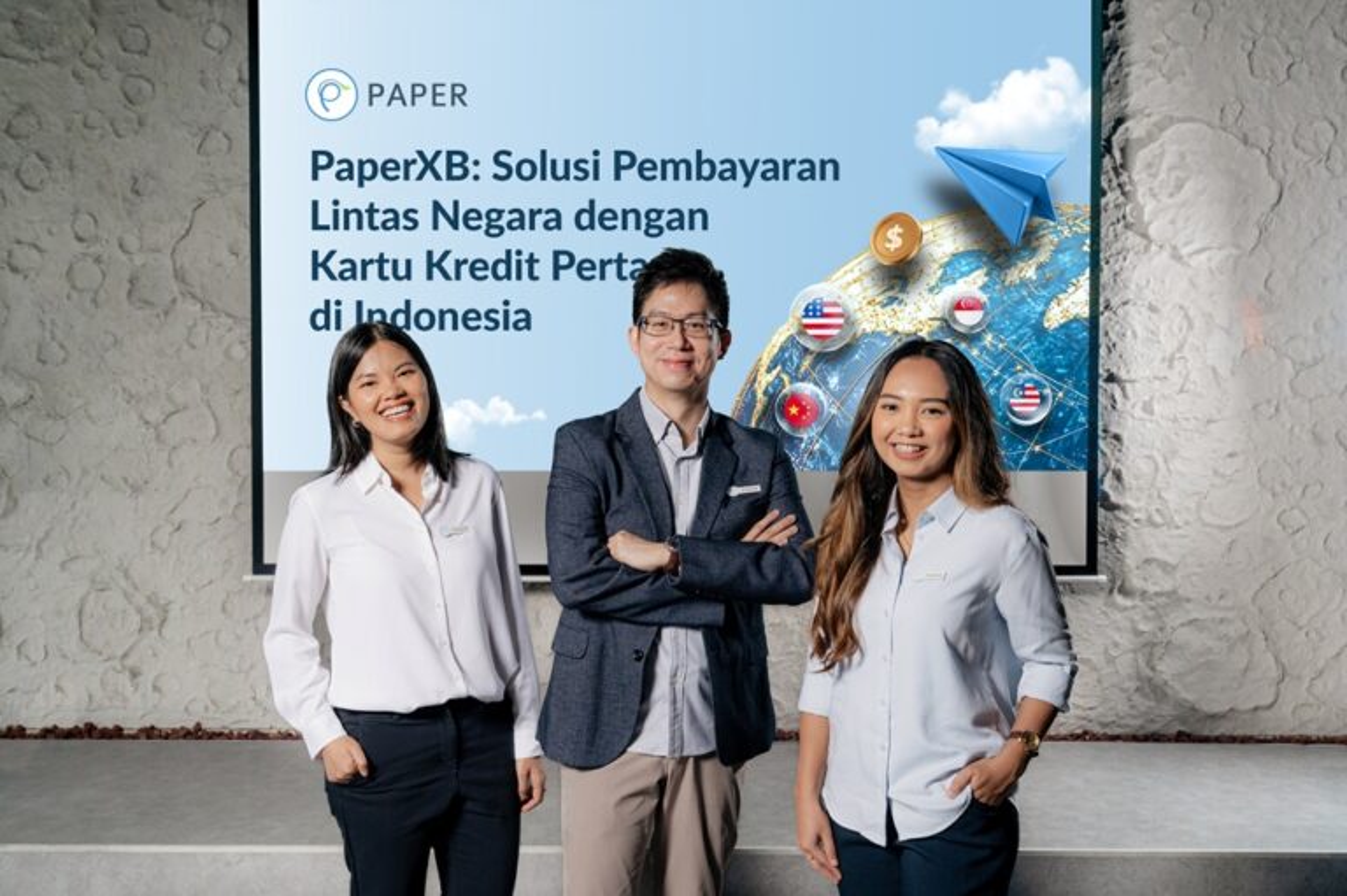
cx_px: 674
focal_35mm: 40
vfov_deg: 33.4
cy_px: 448
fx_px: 1496
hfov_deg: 48.5
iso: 1600
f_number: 7.1
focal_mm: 40
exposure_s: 1/100
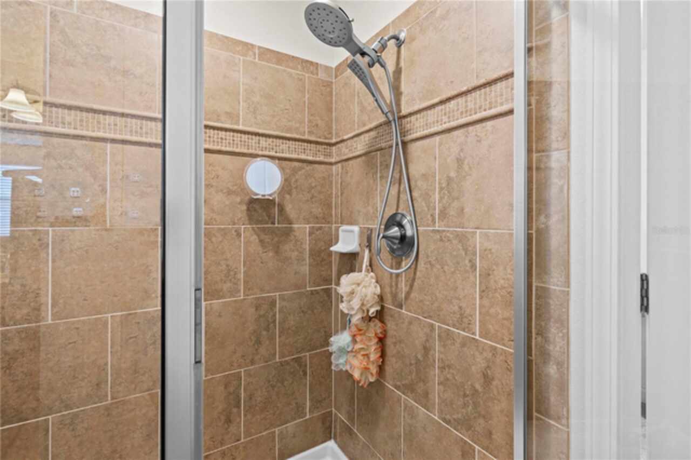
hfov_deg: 96.8
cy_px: 230
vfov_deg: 73.7
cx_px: 346
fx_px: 307
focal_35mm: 16
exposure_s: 1/1.67
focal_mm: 16
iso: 500
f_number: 8
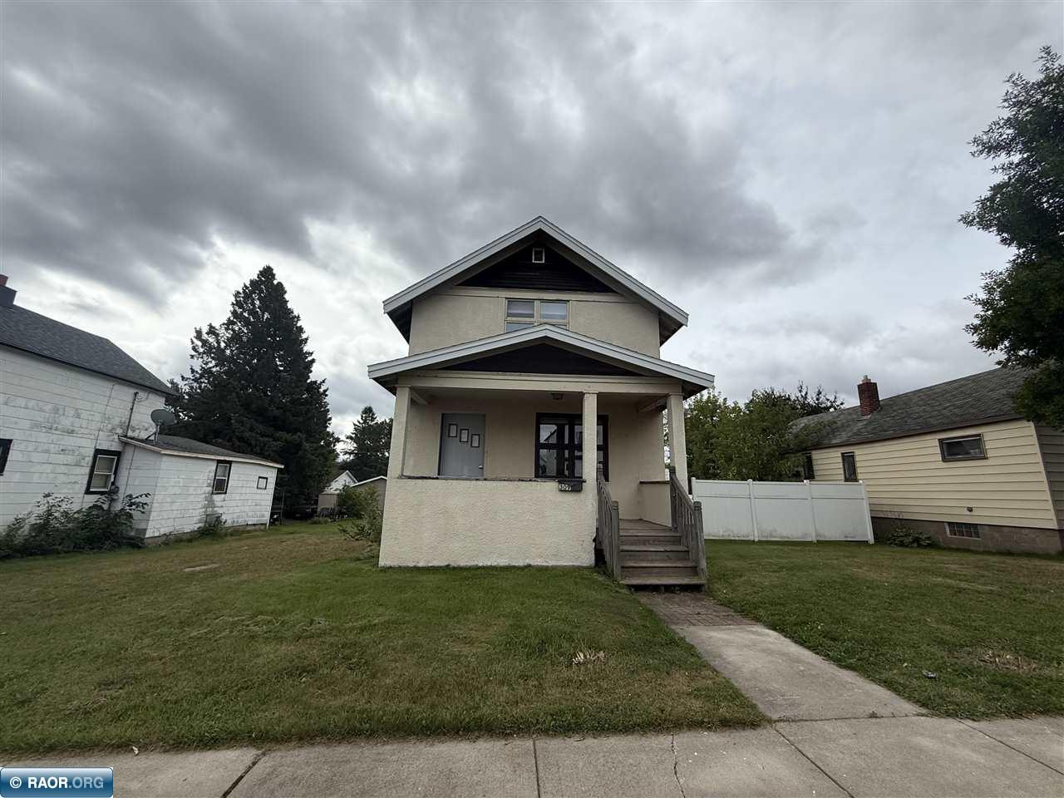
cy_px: 399
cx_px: 532
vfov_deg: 85.7
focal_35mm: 14
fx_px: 430
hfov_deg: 102.1
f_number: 2.2
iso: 50
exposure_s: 1/2024
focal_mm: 2.22
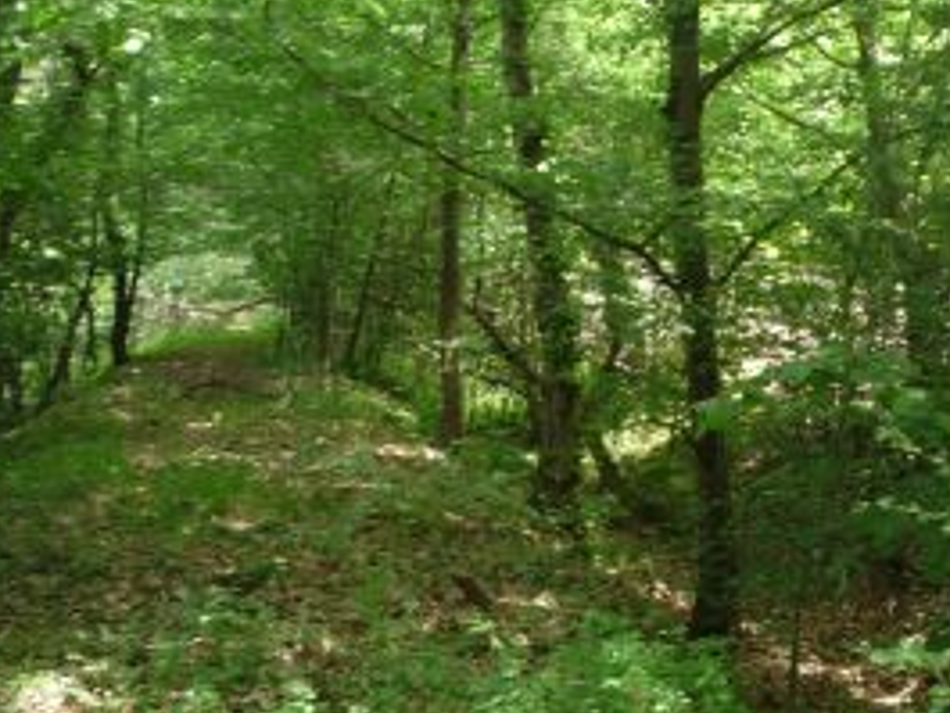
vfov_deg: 25.1
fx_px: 1592
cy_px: 244
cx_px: 699
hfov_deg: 32.7
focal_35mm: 58
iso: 100
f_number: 3.3
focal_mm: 5.2
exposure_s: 1/50
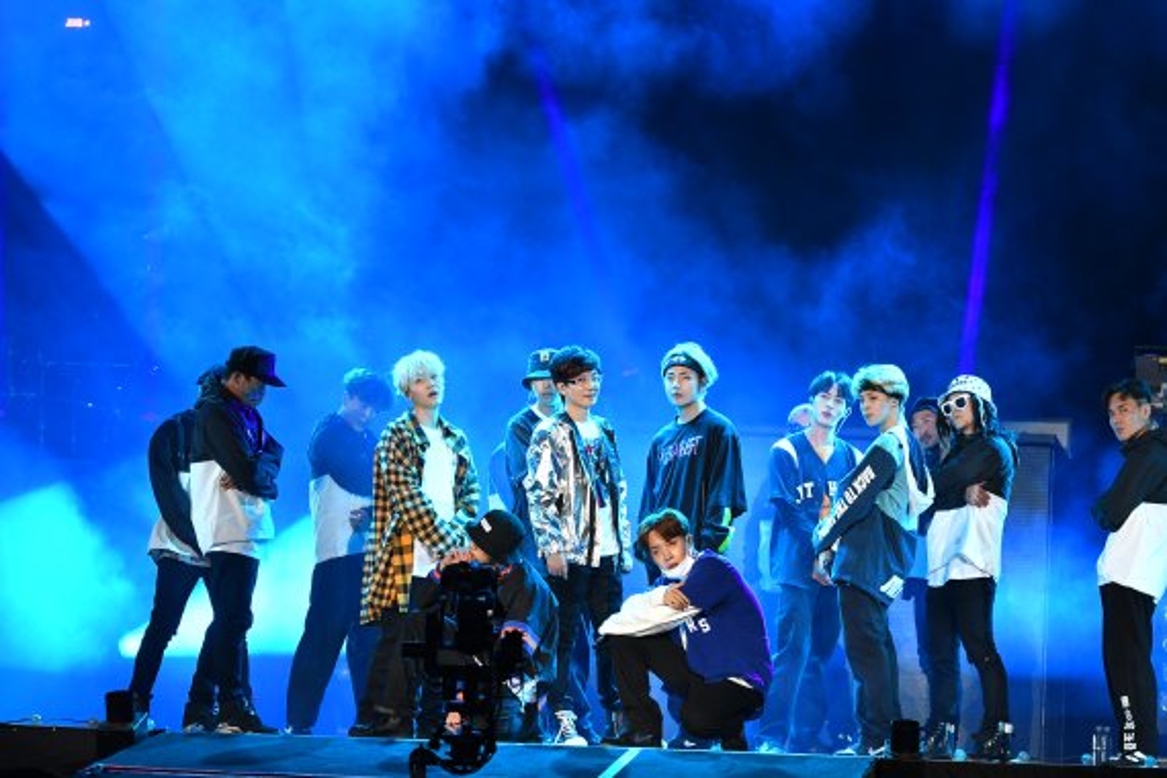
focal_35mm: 183
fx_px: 5932
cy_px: 389
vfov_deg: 7.5
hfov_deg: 11.2
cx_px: 584
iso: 800
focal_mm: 122
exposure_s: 1/500
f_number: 4
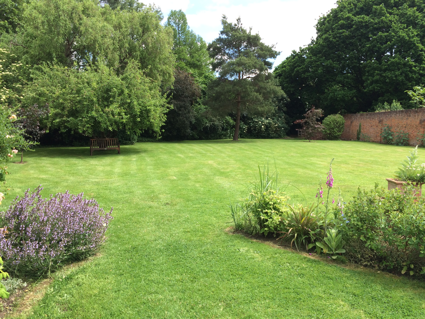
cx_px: 212
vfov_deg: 48.2
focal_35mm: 29
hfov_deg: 61.7
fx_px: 356
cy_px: 160
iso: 32
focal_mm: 4.15
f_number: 2.2
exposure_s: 1/578
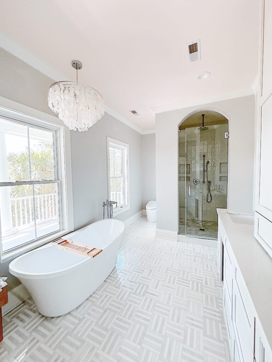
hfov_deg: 85.7
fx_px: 147
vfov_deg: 102.1
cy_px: 181
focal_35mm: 14
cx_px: 136
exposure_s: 1/99
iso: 125
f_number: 2.2
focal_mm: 2.22
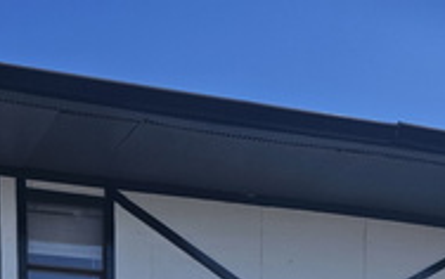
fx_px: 838
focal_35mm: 69
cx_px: -21
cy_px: 628
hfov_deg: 27.6
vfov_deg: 14.3
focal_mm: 6.3
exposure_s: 1/1179
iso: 20
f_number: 1.7
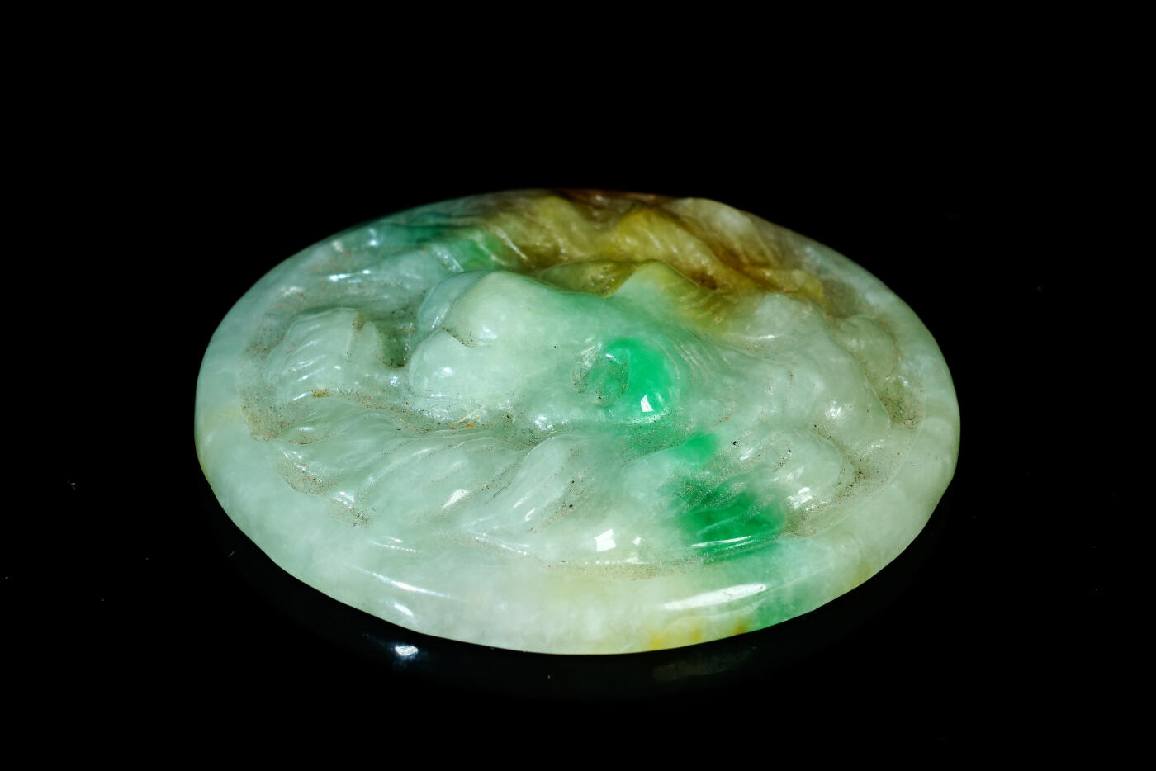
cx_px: 578
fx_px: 5042
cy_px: 386
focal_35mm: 157
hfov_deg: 13.1
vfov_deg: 8.7
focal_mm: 105
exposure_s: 1/160
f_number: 18
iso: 100
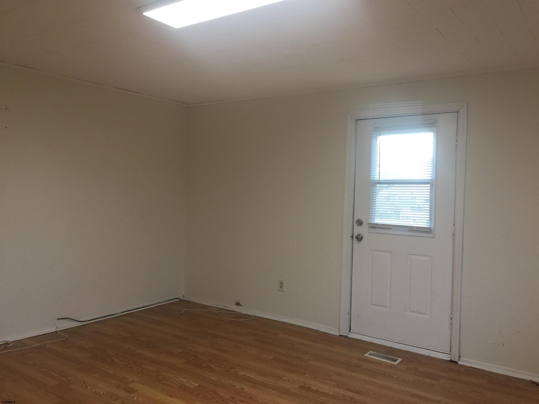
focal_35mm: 29
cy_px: 202
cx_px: 270
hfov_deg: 61.7
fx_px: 452
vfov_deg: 48.2
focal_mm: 4.15
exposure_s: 1/30
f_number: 2.2
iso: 32
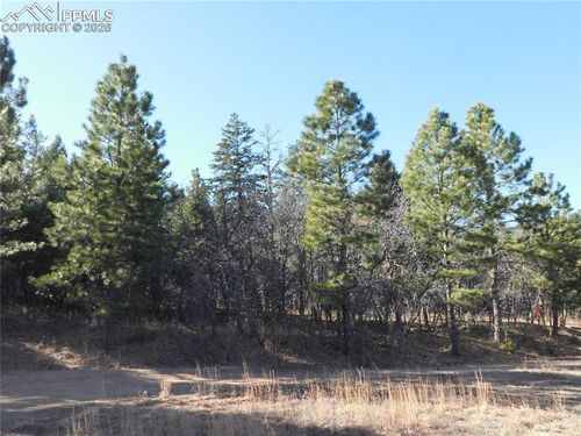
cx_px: 290
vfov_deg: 46.8
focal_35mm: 30
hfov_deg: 60.0
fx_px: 504
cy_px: 218
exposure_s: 1/640
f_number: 6.4
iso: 800
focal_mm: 5.3
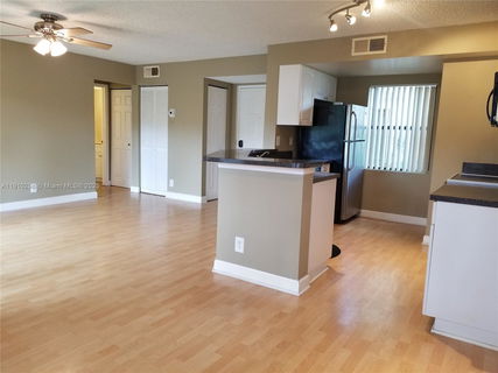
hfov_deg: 67.3
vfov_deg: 53.0
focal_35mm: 26
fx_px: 374
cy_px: 186
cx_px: 249
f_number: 1.7
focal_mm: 4.25
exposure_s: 1/40
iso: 160
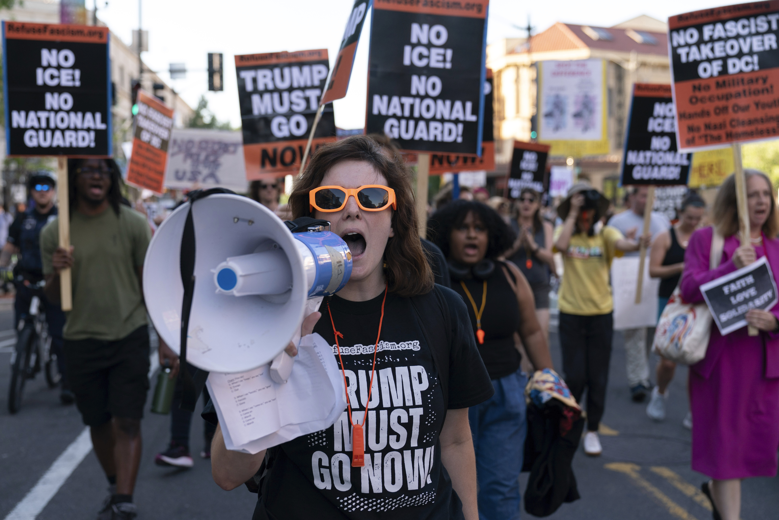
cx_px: 390
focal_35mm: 43
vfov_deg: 31.2
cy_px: 260
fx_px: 930
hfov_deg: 45.4
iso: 200
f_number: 3.5
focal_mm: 43
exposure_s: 1/400
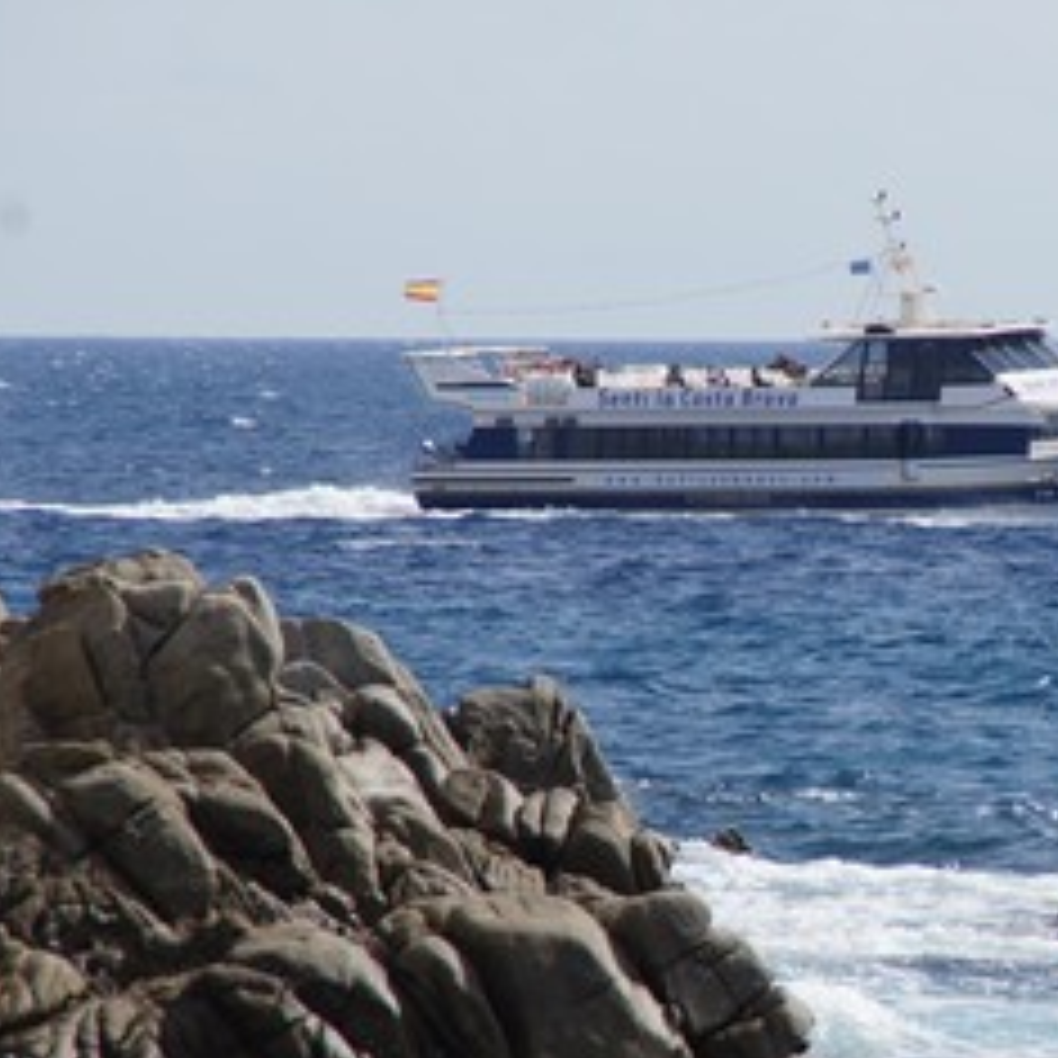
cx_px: 932
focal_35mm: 499
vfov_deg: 3.5
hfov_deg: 3.5
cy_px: 601
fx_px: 17255
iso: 100
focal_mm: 200
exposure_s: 1/320
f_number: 9
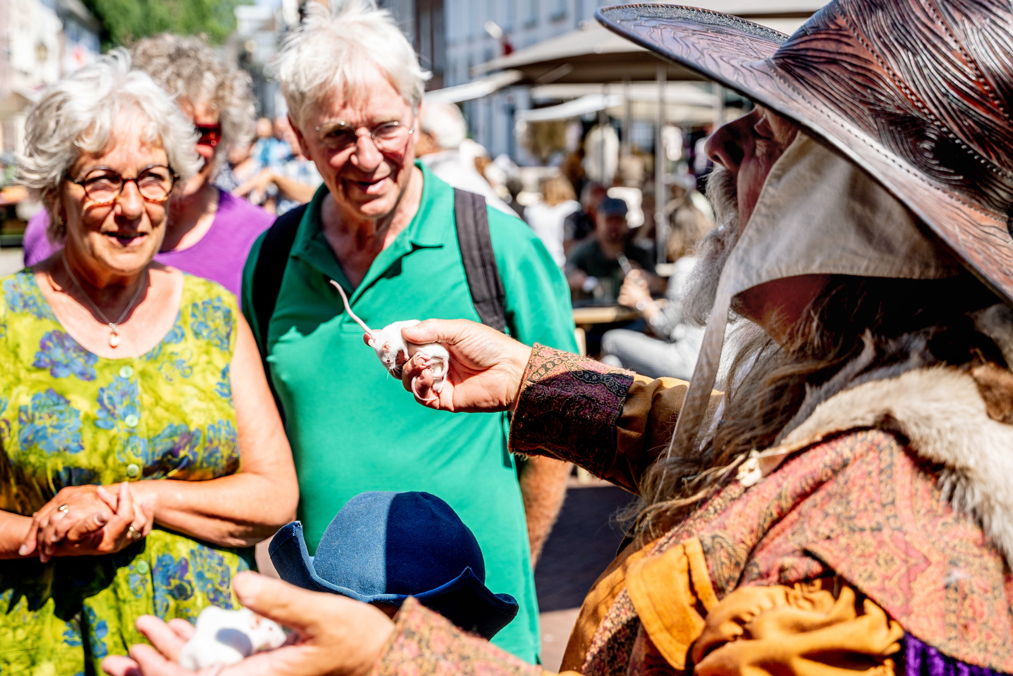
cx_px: 506
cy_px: 338
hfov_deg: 44.2
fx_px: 1246
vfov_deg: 30.3
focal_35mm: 44
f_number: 4
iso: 100
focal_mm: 44.3
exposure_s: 1/800
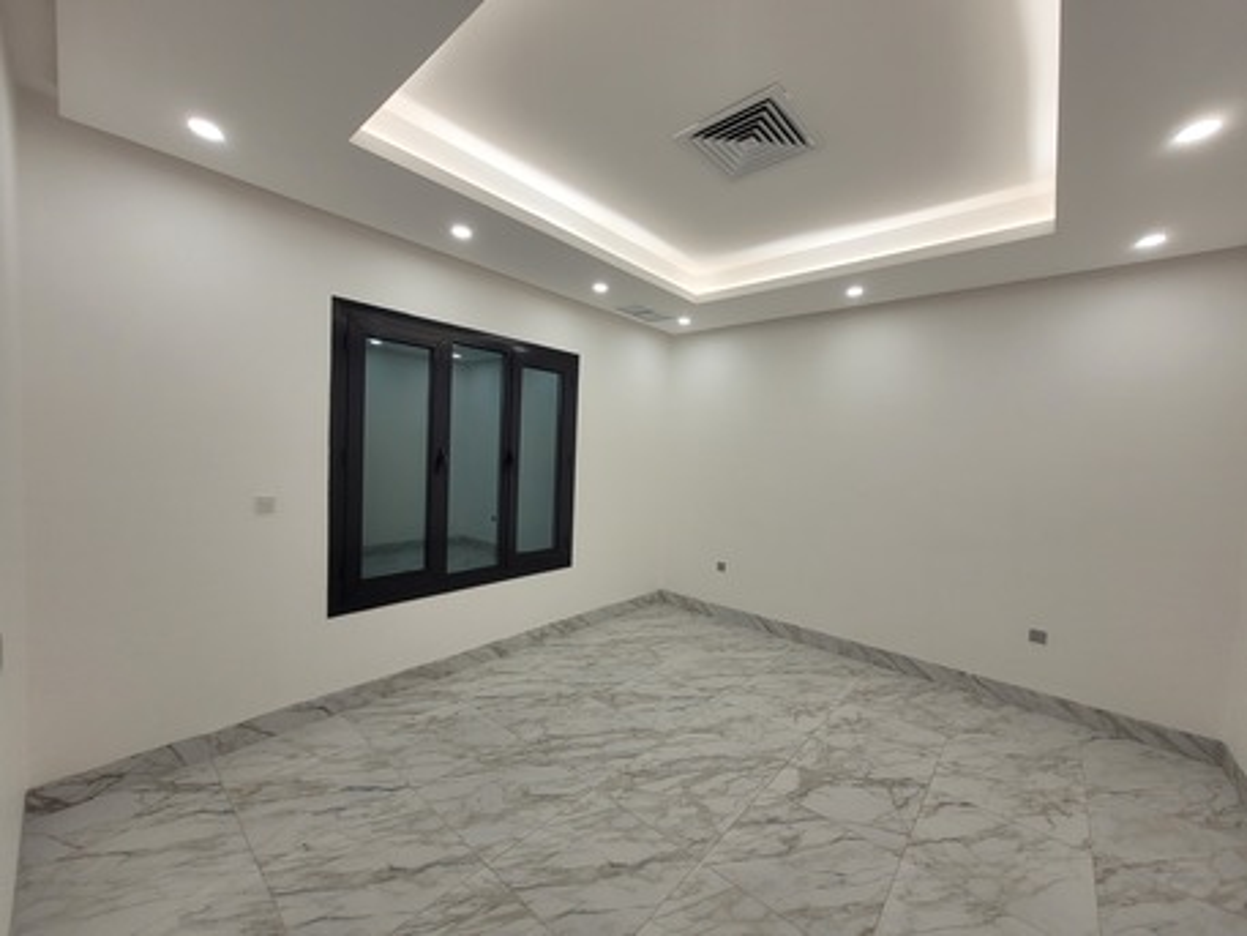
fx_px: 468
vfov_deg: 89.9
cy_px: 468
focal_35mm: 13
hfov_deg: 106.2
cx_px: 624
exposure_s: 1/100
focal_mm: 1.74
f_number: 2.2
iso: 80
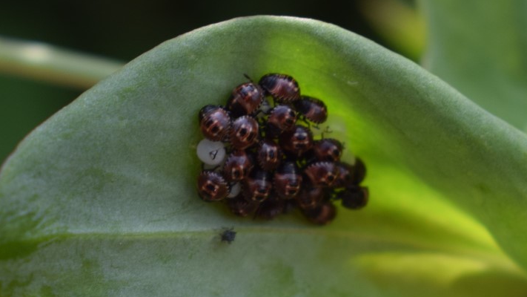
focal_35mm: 88
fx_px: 1223
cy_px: 152
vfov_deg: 13.8
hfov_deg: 24.3
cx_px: 265
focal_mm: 55
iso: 360
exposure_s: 1/250
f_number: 8
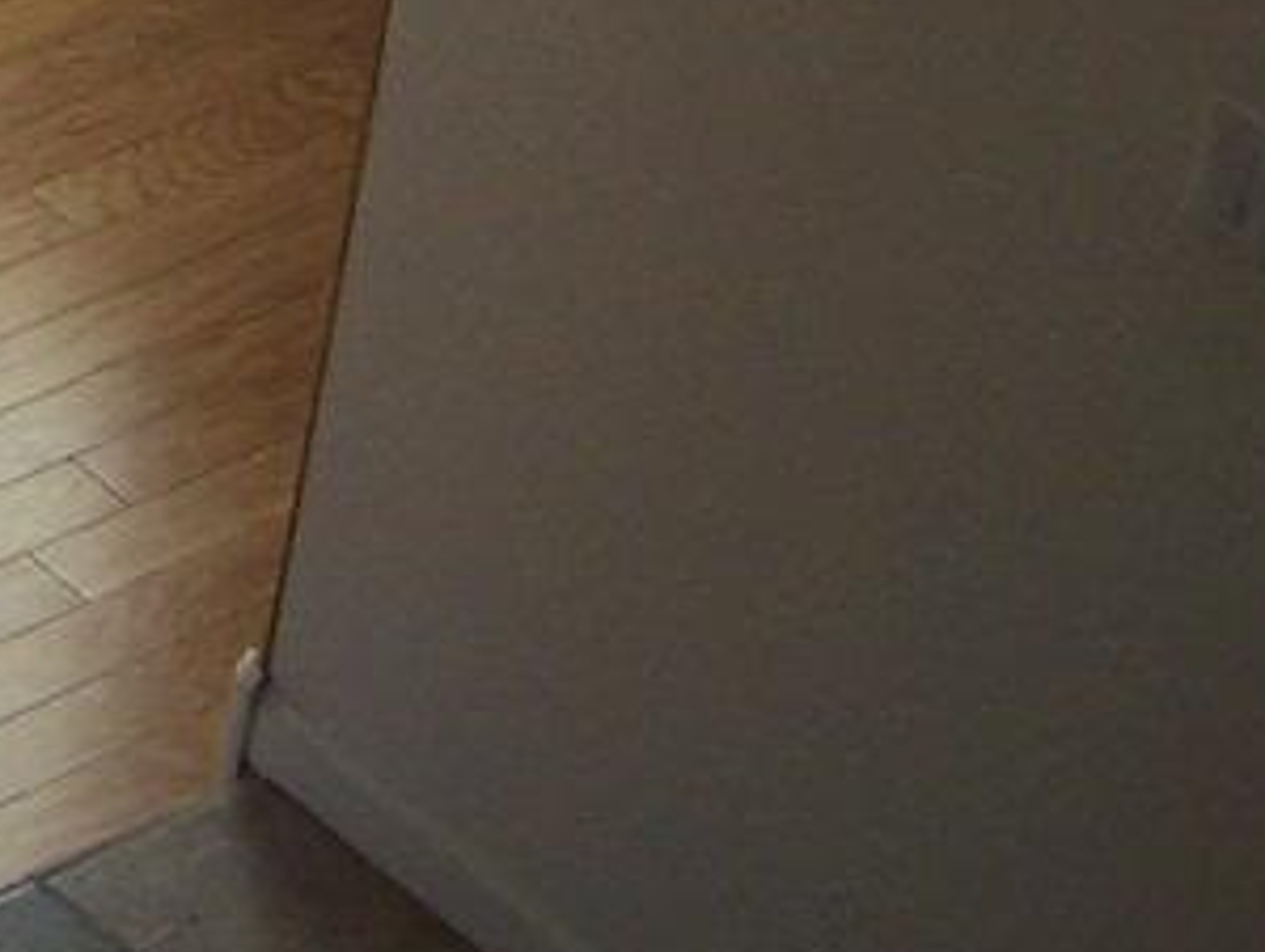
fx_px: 7208
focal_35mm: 197
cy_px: -956
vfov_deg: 7.3
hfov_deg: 9.1
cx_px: -1625
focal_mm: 6.3
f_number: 2.8
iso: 80
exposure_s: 1/60
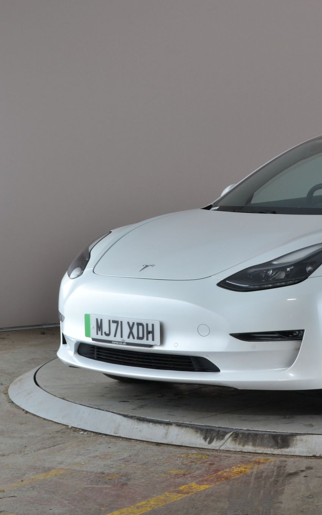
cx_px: 385
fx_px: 1489
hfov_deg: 12.1
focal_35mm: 106
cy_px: 258
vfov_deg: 19.6
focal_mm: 46
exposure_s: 1/10
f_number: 10
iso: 280
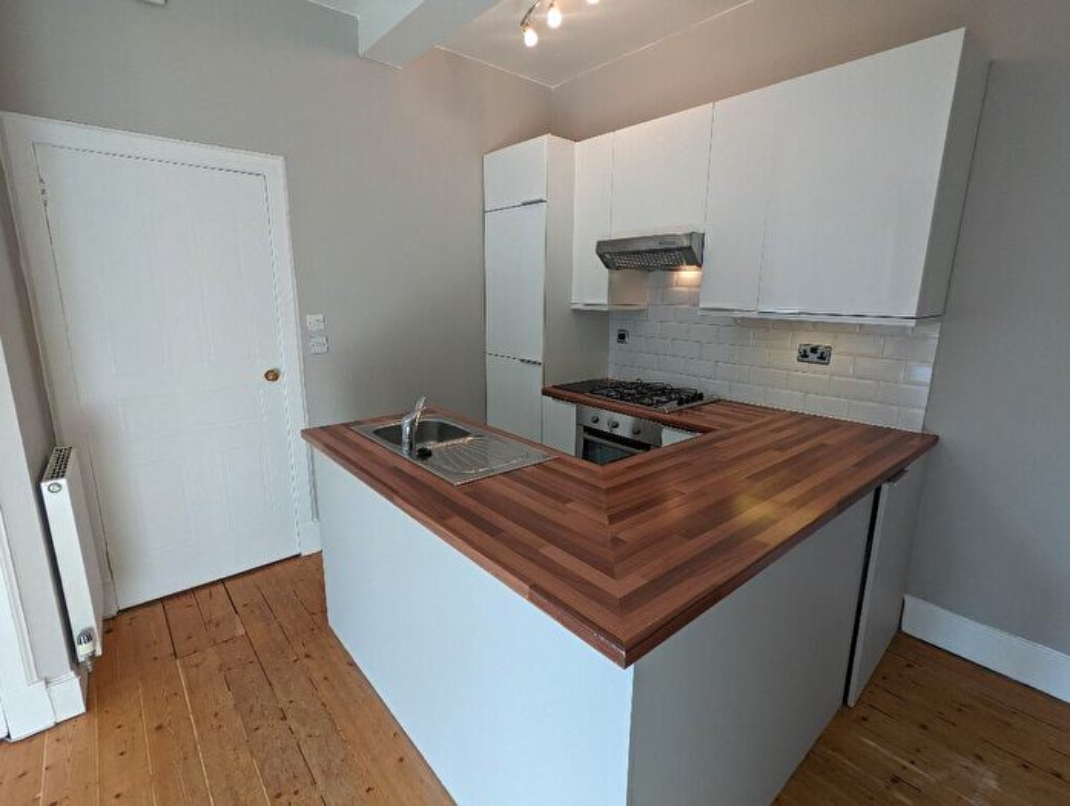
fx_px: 495
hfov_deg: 94.4
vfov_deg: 78.3
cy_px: 403
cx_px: 535
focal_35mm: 16
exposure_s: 1/100
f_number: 2.2
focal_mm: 2.35
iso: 101
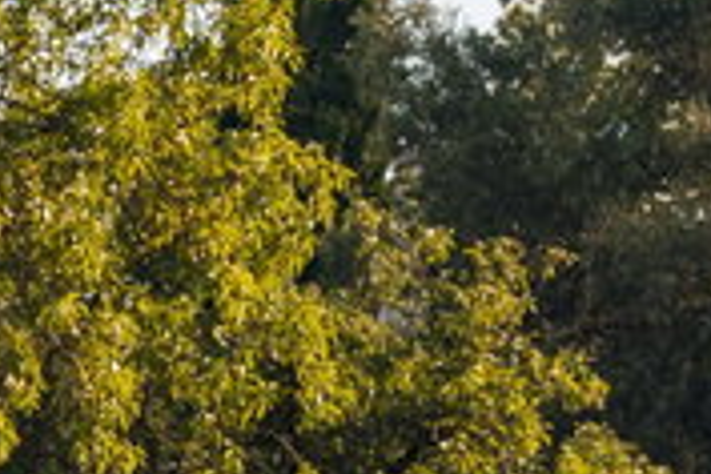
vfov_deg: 6.5
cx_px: -153
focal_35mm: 207
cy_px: 894
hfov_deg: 9.8
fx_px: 4089
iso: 100
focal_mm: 35.7
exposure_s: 1/400
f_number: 3.5
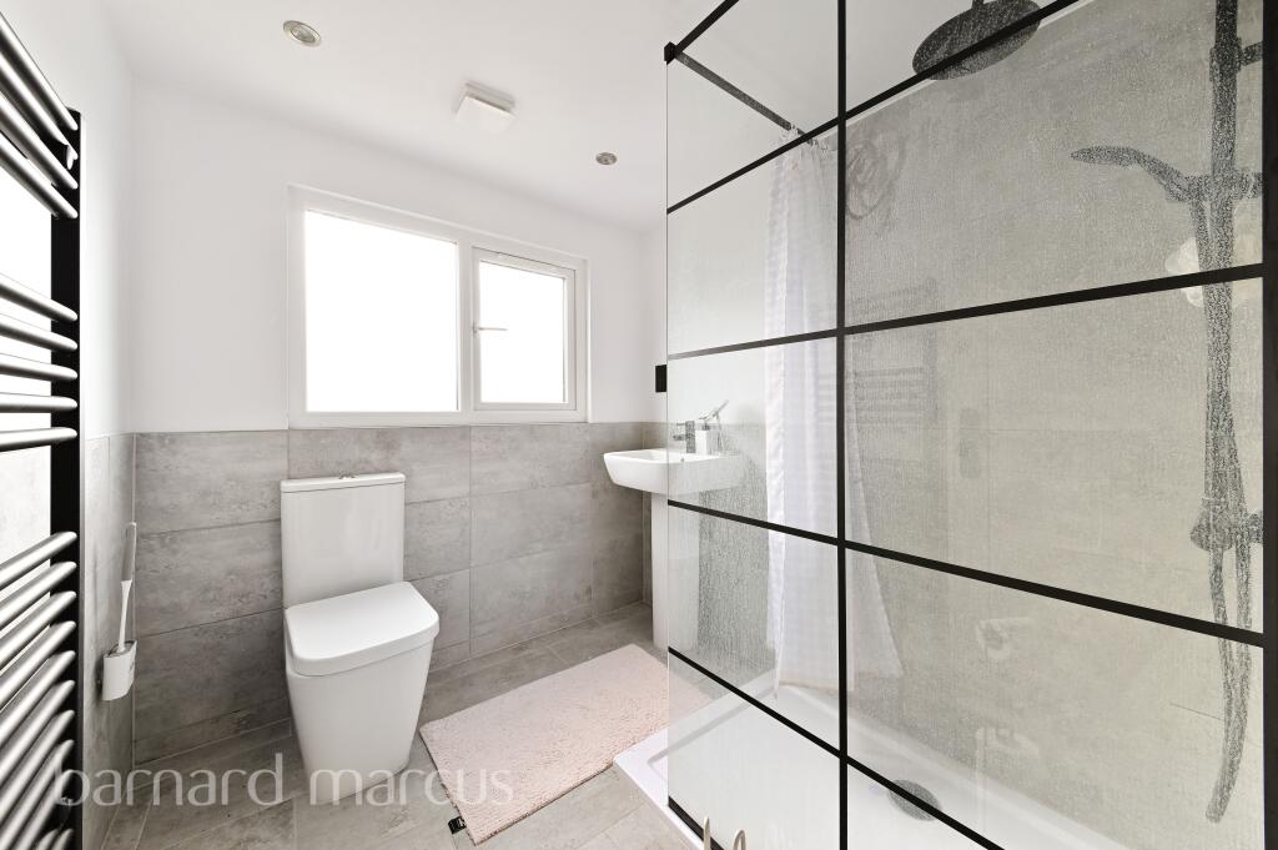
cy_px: 425
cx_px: 639
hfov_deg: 112.7
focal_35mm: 12
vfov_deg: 89.9
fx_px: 426
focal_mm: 12
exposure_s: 1/3
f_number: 16
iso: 200
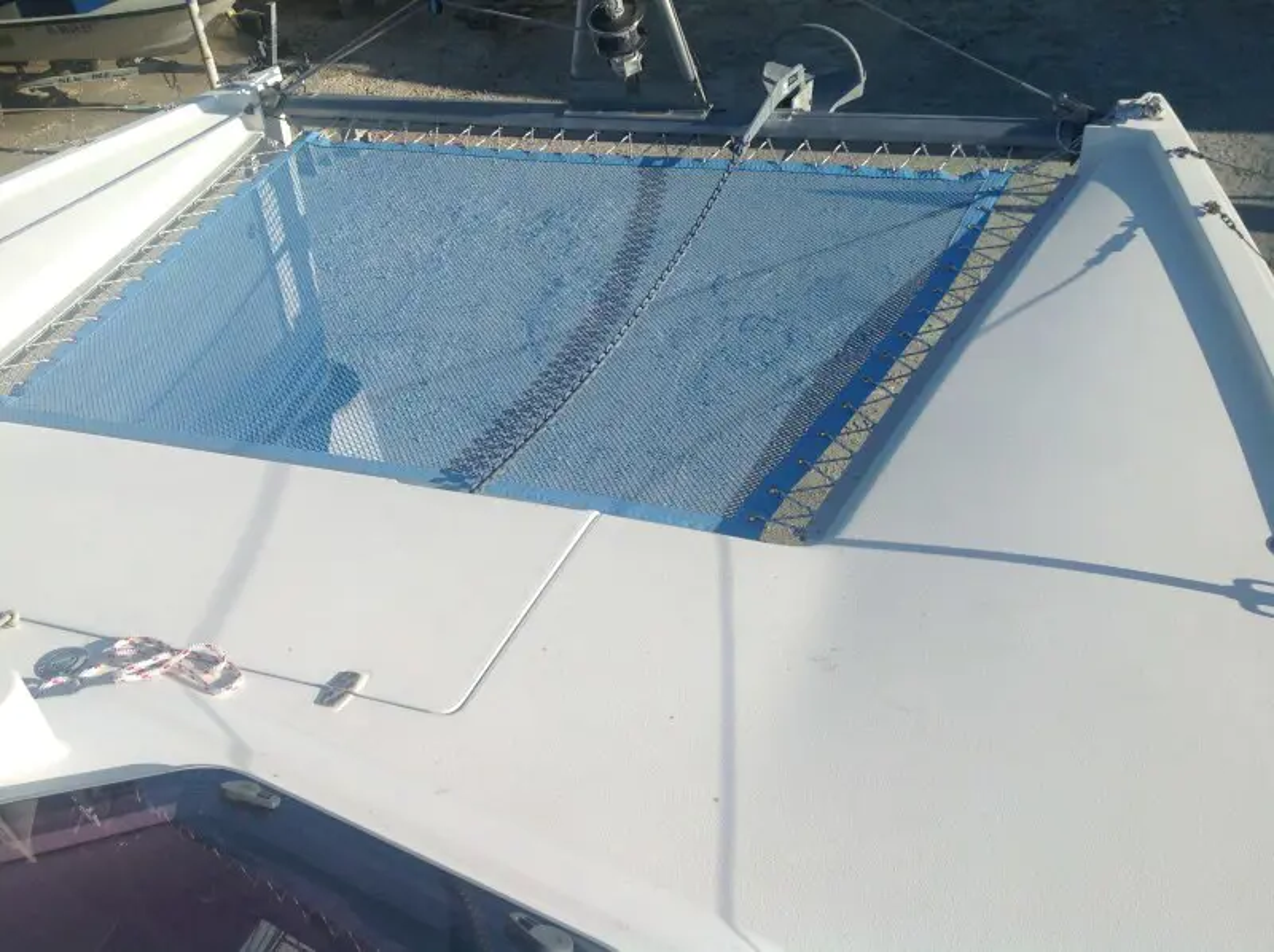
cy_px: 476
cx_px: 637
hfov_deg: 52.7
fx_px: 1287
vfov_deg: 40.6
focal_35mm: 35
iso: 50
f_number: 2.4
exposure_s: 1/2747
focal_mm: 4.28
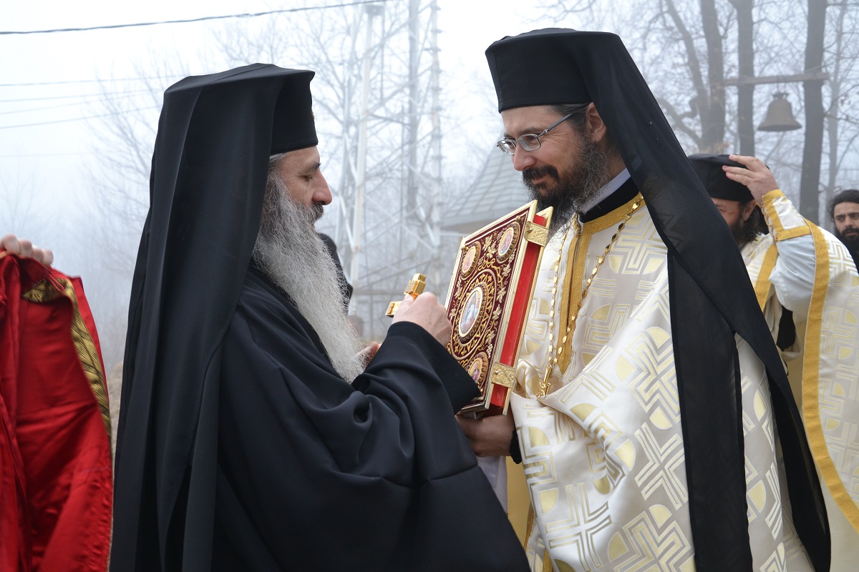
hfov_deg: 46.4
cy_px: 286
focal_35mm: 42
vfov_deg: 31.9
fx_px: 1002
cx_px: 430
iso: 400
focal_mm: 28
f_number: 5
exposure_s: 1/100
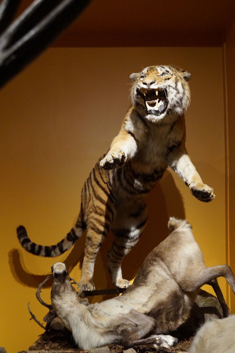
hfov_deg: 25.7
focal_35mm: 52
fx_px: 515
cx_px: 118
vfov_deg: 37.9
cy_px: 176
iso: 3200
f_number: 5.6
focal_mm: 35
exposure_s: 1/30
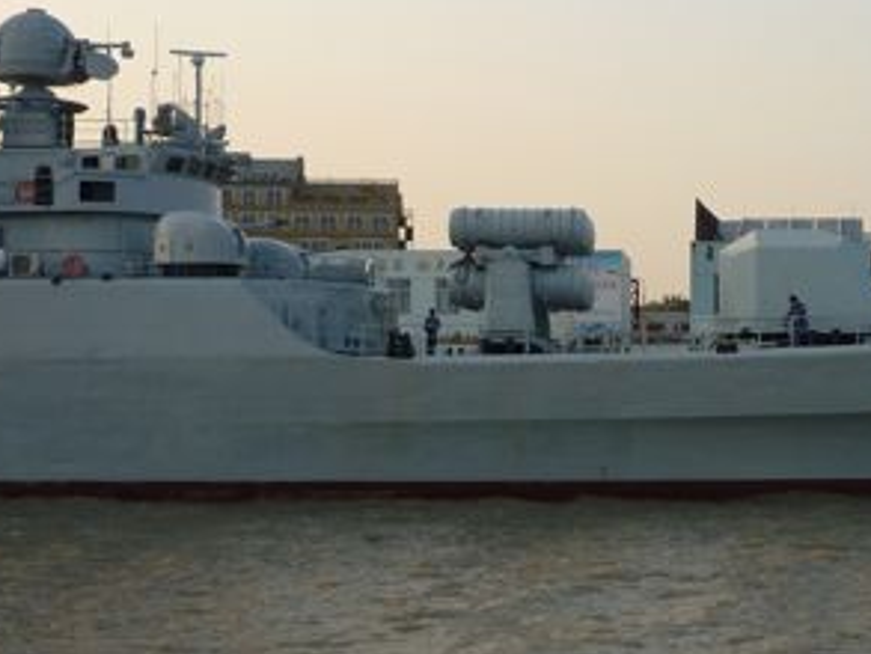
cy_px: 372
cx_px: 764
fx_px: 1812
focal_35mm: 72
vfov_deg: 20.4
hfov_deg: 26.2
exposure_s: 1/640
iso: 80
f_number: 2.8
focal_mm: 5.5
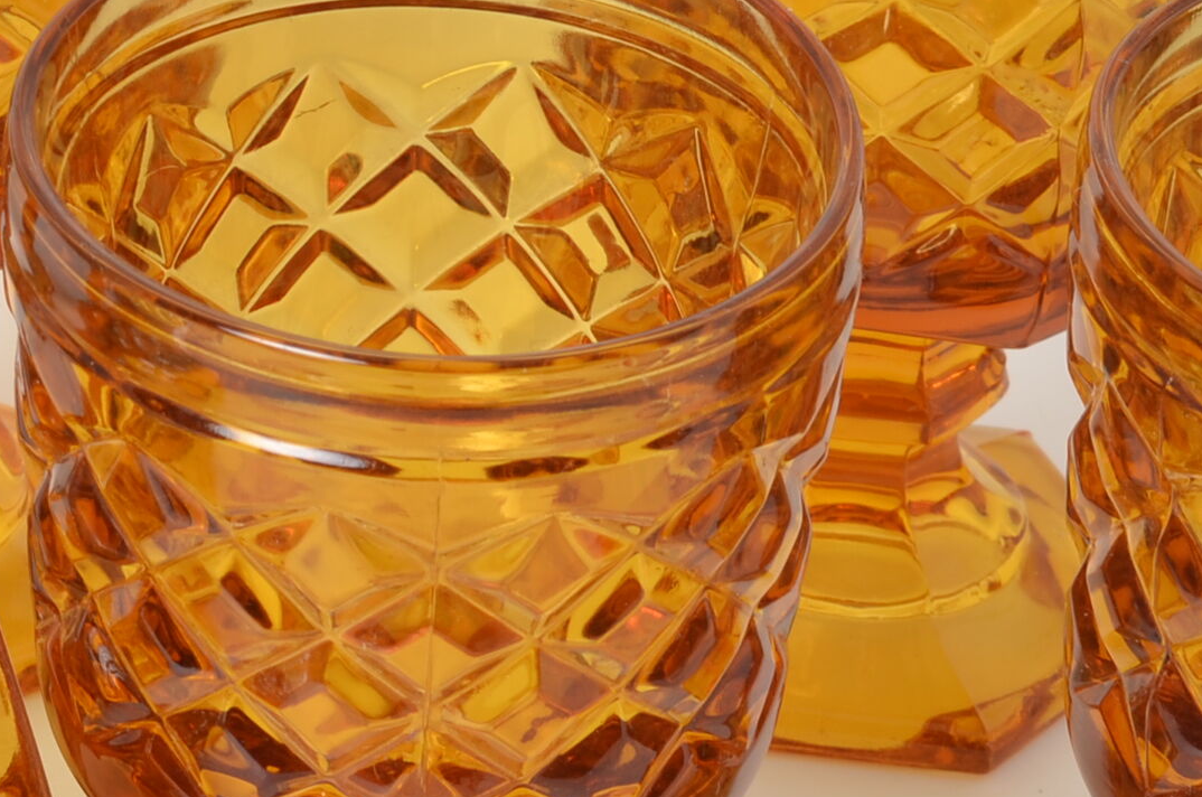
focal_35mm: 258
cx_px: -91
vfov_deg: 5.3
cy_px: 365
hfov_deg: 7.9
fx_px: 8599
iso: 100
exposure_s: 1/125
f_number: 11
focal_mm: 50
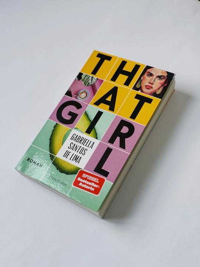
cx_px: 100
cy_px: 134
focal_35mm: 48
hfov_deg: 30.3
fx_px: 370
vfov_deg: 39.7
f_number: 1.8
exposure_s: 1/240
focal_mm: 6.86
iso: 64
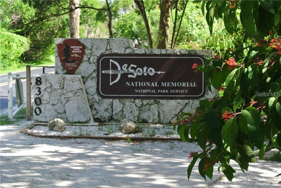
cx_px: 140
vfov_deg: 16.9
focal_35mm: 81
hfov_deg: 25.0
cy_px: 94
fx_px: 633
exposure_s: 1/100
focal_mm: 30
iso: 100
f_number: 5.6
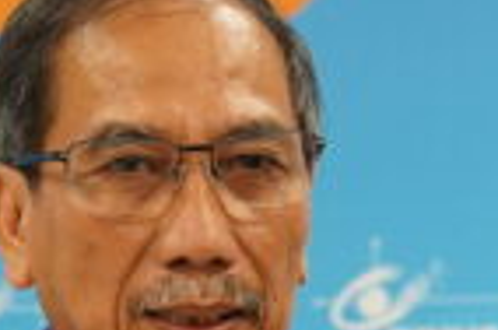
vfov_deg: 4.0
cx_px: 200
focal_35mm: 339
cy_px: 405
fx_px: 4679
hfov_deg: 6.1
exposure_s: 1/100
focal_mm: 50
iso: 2000
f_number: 2.8
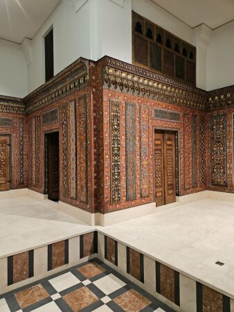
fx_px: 207
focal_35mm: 23
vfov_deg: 73.9
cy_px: 156
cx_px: 117
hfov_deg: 58.9
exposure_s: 1/71
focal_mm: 5.4
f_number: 1.8
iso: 1000
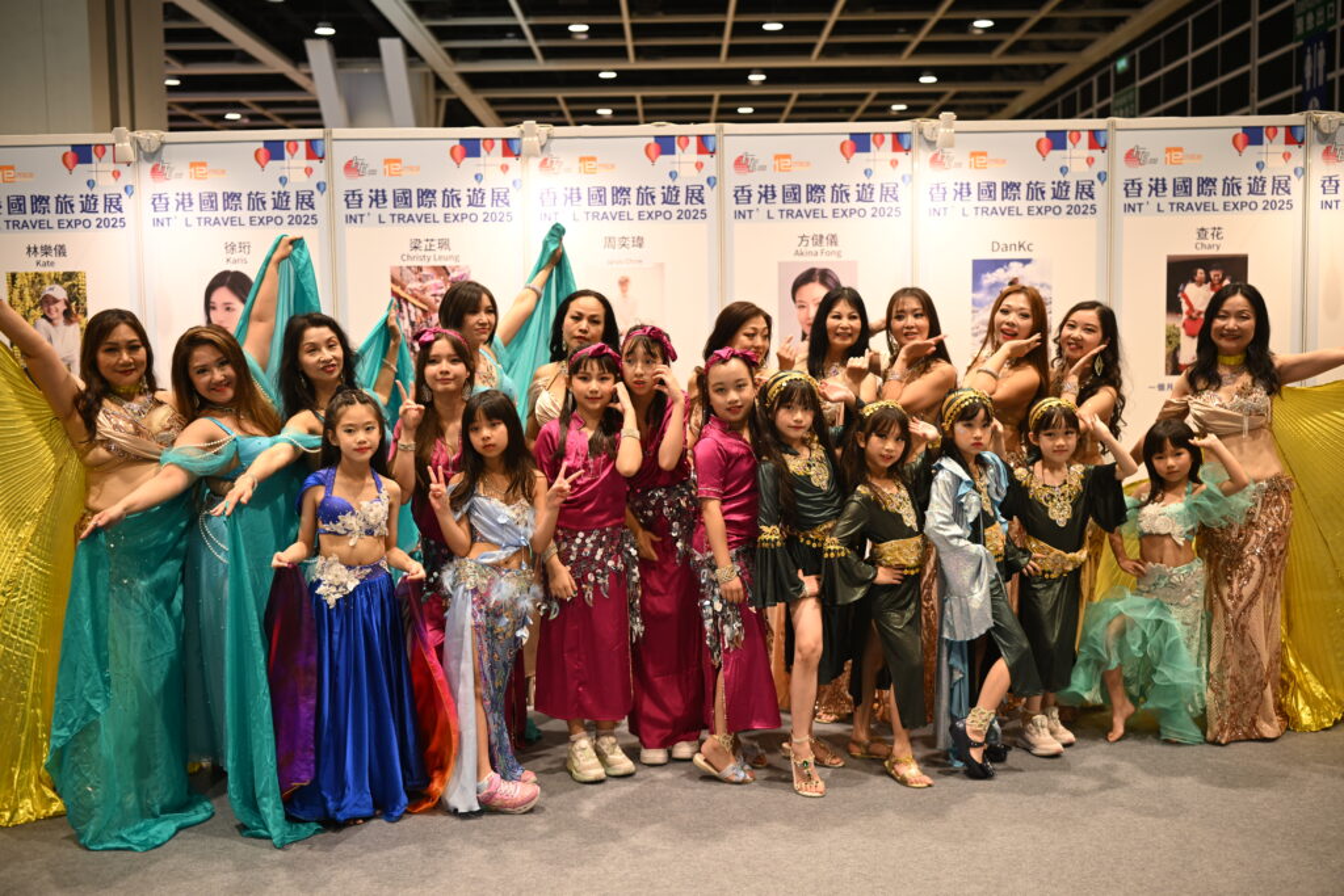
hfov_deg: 54.4
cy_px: 448
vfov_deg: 37.9
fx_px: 1307
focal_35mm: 35
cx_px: 672
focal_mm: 35
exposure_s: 1/40
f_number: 2
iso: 200
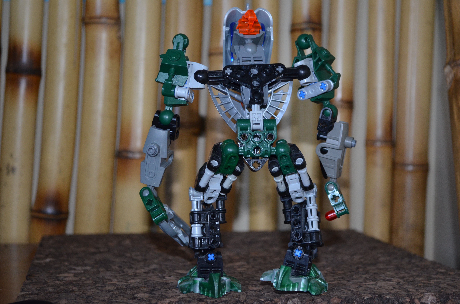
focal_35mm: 63
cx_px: 230
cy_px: 152
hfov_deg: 32.0
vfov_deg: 21.5
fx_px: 803
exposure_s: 1/60
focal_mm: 42
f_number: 5.3
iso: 800
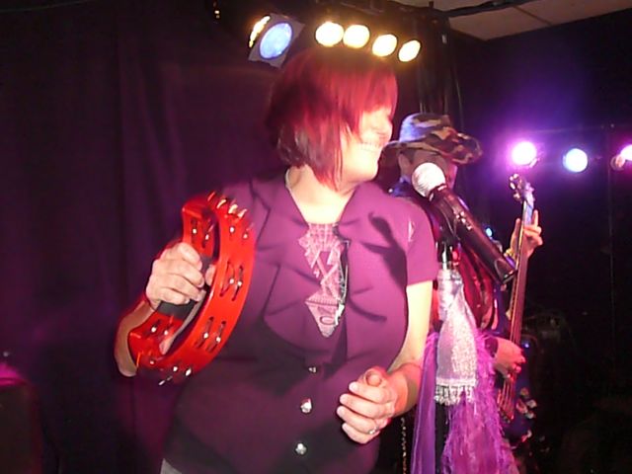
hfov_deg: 45.8
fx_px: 749
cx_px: 316
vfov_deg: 35.1
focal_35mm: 41
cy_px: 237
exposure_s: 1/30
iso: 800
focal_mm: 6.1
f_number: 3.1
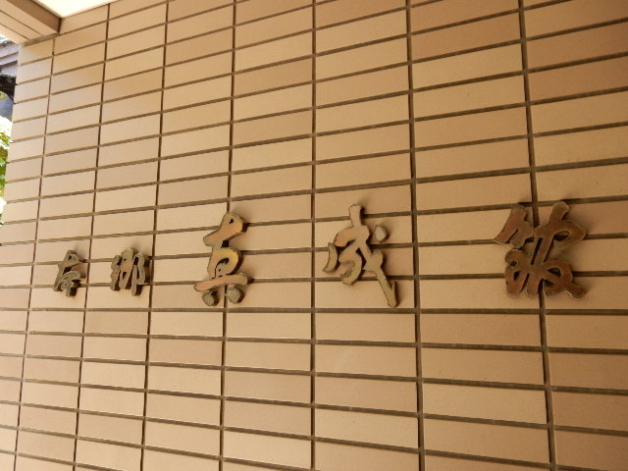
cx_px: 314
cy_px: 236
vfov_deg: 54.9
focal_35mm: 25
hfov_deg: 69.4
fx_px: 454
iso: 125
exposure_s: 1/50
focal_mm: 4.5
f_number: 3.7
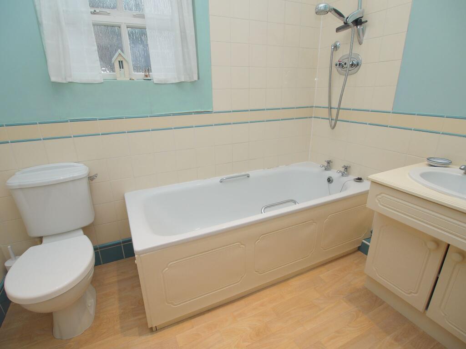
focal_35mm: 18
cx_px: 233
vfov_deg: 71.6
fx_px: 242
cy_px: 174
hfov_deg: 87.8
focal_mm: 9
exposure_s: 1/60
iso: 100
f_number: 4
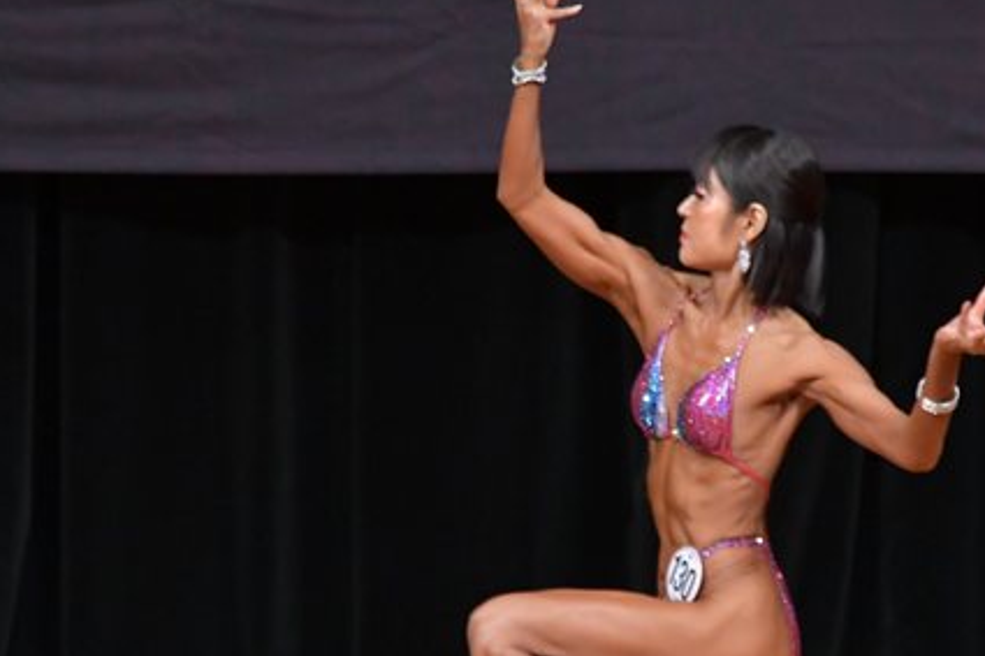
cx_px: 666
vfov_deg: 2.4
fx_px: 15726
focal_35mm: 575
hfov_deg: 3.6
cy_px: 496
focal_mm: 210
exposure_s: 1/400
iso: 4000
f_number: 5.6
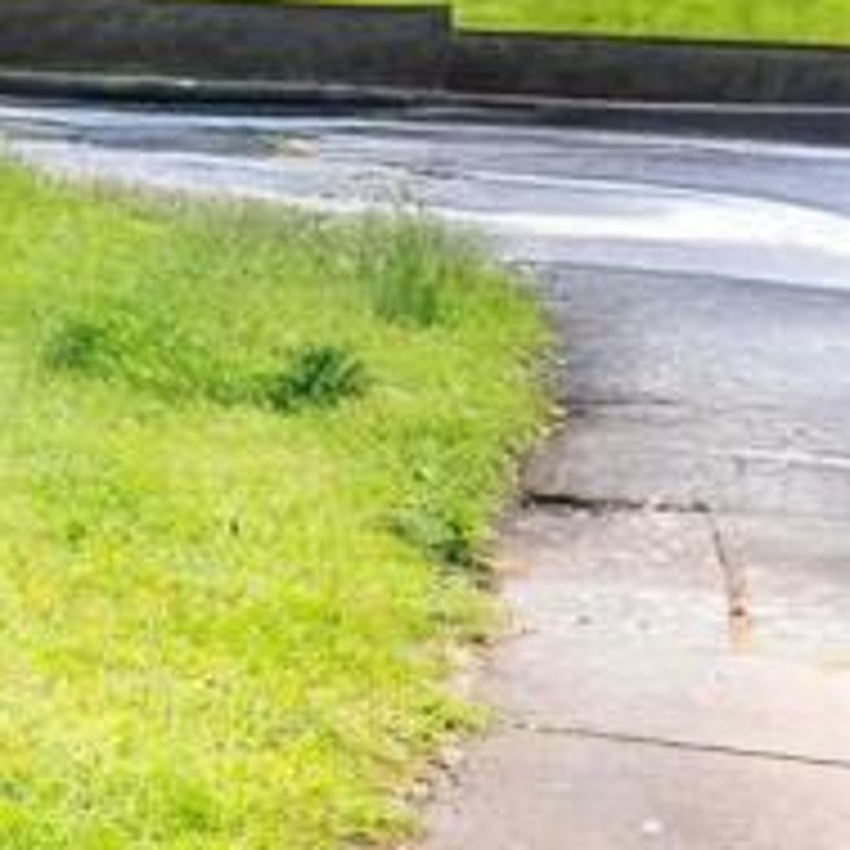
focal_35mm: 92
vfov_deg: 17.9
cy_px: -202
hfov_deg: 15.3
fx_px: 2556
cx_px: -832
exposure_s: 1/100
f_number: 6.3
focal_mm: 20
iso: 80
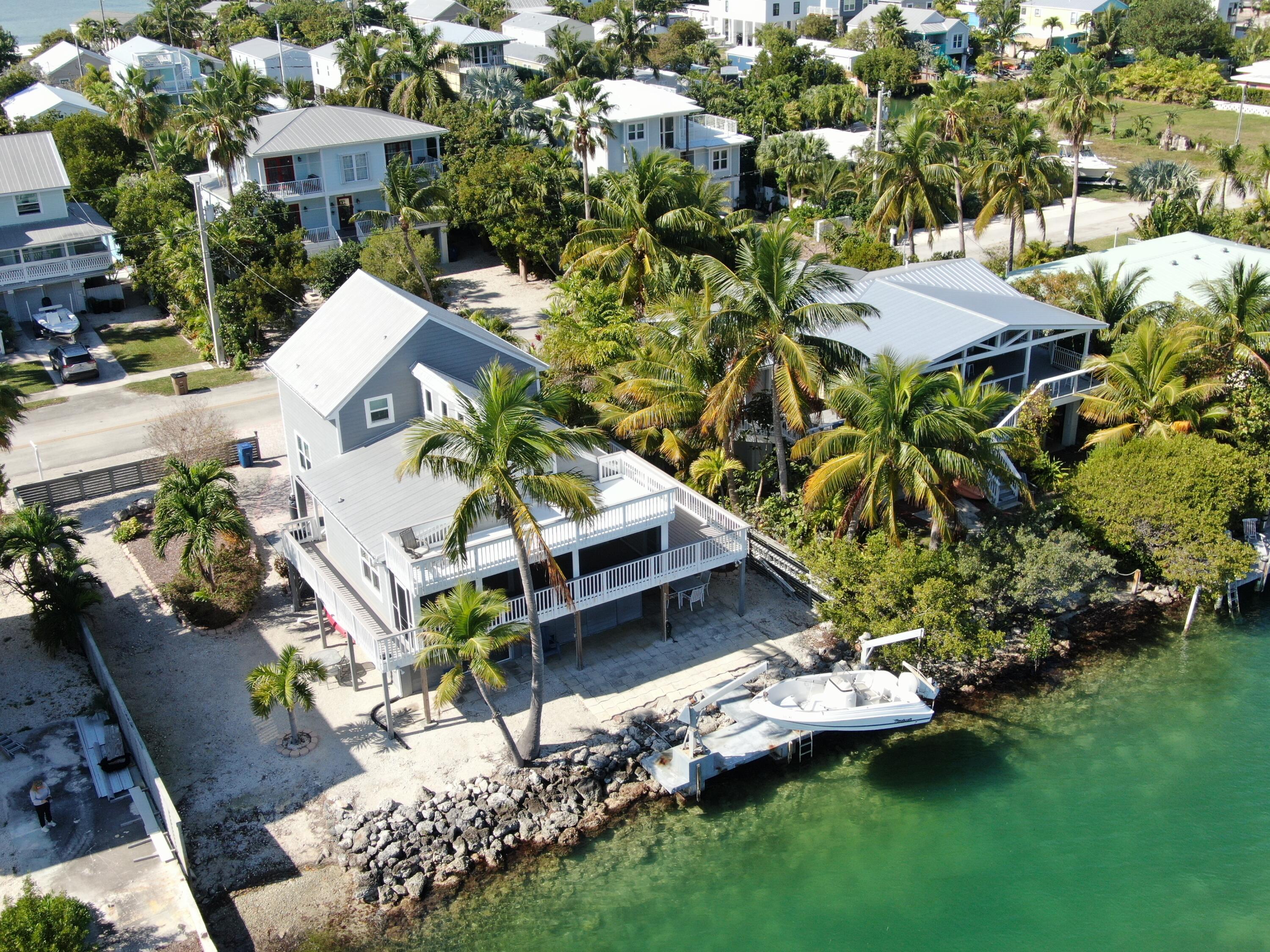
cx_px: 635
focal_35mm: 37
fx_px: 1357
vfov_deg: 38.7
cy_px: 476
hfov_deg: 50.1
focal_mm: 6.35
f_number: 3.4
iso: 100
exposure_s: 1/640
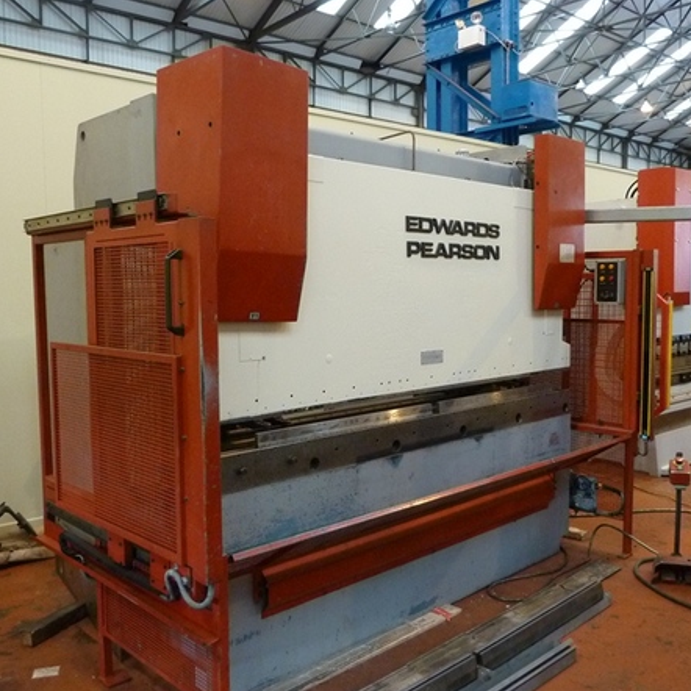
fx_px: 723
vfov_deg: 51.1
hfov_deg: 51.1
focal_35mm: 32
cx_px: 372
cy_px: 347
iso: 400
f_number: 3.3
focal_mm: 4.1
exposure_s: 1/20
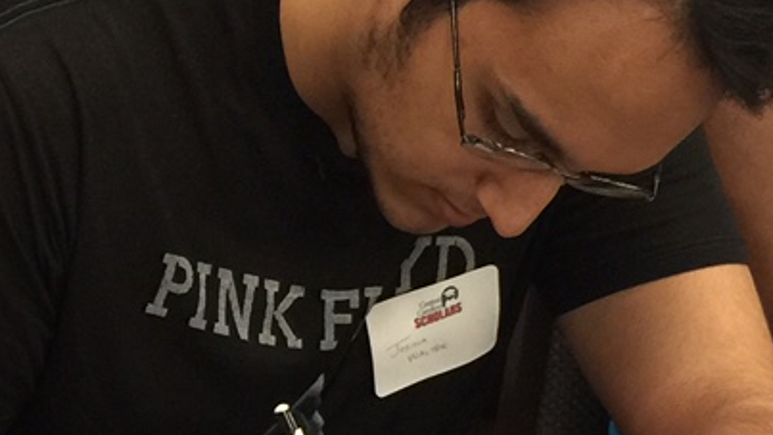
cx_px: -52
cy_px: 648
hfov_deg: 16.3
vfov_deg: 9.2
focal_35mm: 128
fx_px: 2624
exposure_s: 1/15
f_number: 2.2
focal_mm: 4.15
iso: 80
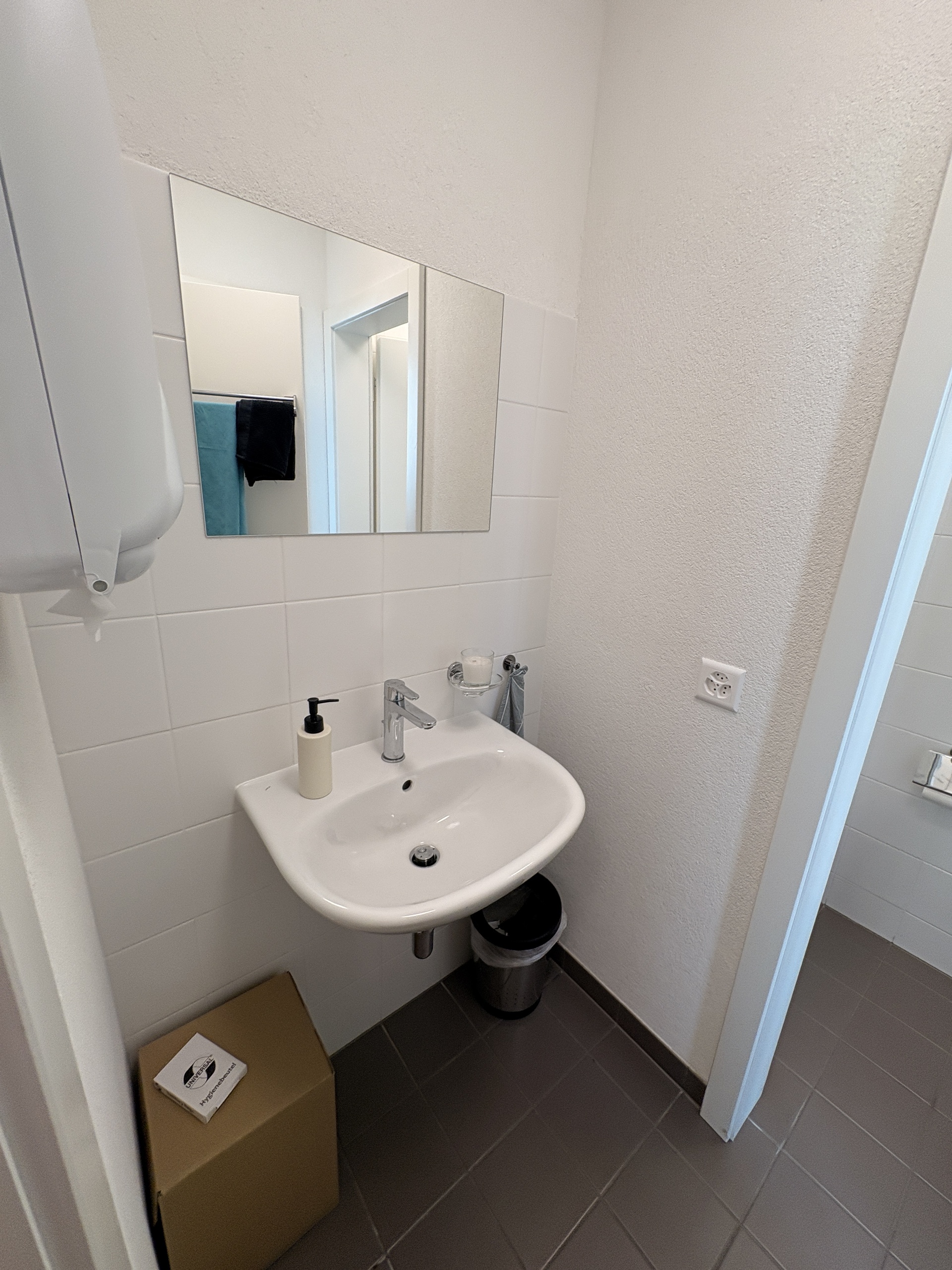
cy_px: 635
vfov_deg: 102.1
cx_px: 476
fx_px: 513
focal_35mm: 14
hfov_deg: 85.7
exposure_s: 1/100
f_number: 2.2
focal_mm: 2.22
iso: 80
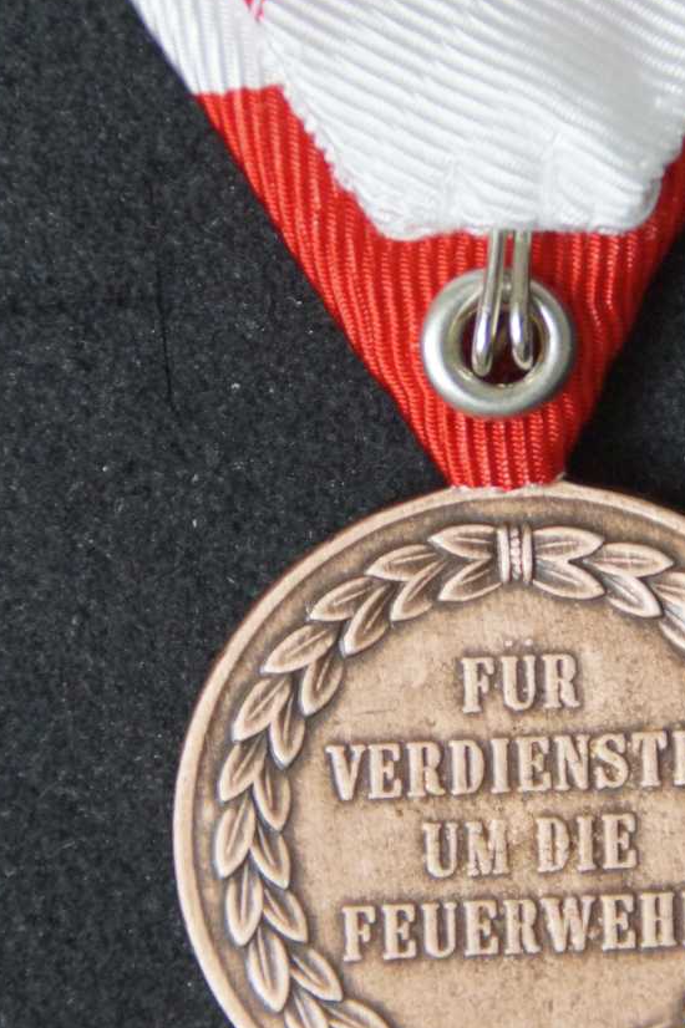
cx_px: 493
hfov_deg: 2.1
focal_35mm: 654
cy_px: 526
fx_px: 18680
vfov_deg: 3.2
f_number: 6.3
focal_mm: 200
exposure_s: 1/320
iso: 1250
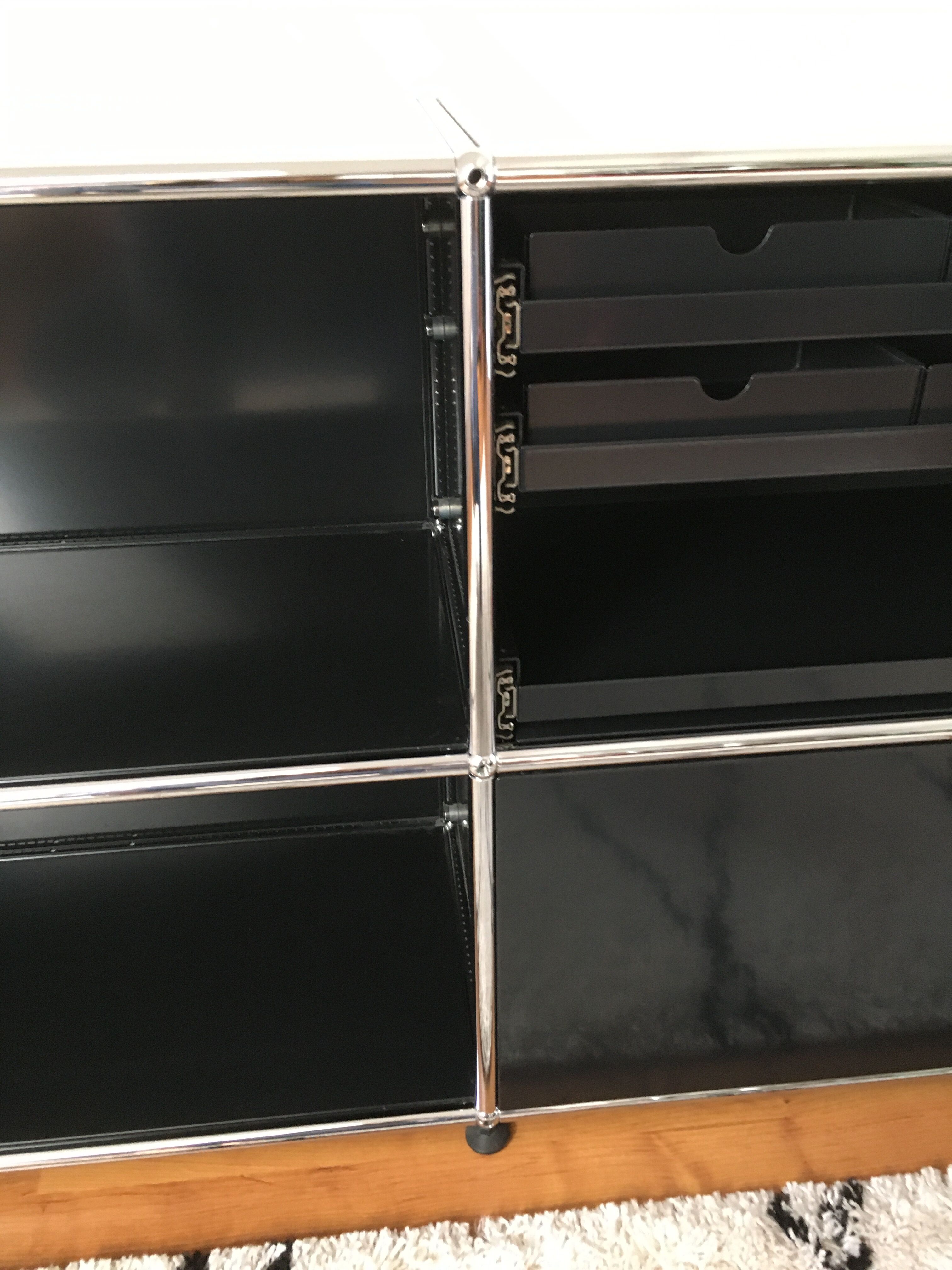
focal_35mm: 29
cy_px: 635
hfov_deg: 48.2
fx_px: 1063
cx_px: 476
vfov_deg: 61.7
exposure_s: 1/17
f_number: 2.2
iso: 200
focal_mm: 4.15
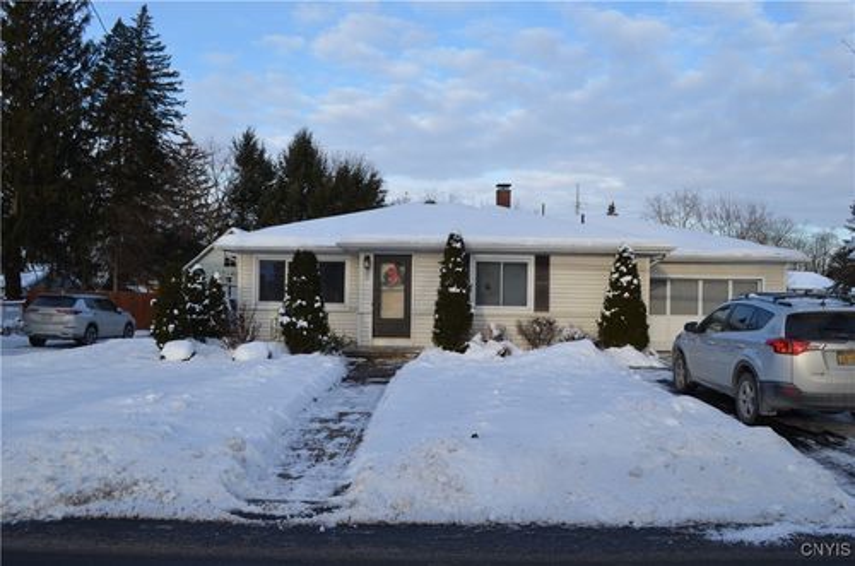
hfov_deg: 67.5
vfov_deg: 47.7
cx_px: 428
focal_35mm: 27
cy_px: 283
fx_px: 640
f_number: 8
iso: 200
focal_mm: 18
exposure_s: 1/250
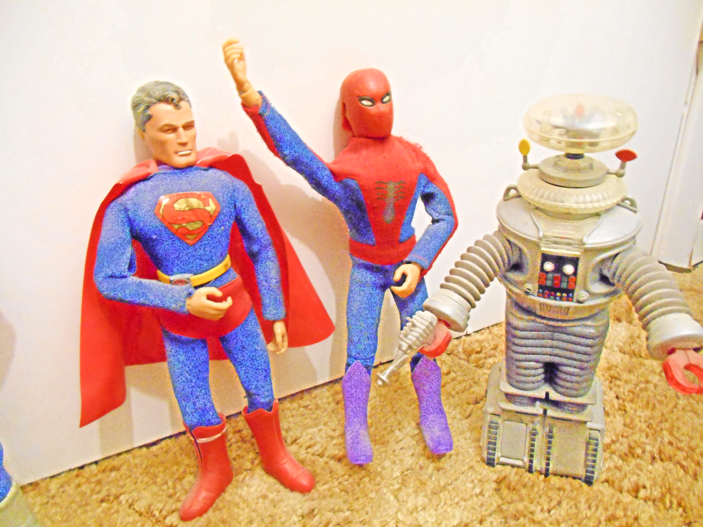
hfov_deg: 67.3
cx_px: 352
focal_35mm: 26
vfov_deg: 53.1
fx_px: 528
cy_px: 264
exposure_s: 1/4
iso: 800
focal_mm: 4.7
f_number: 3.4
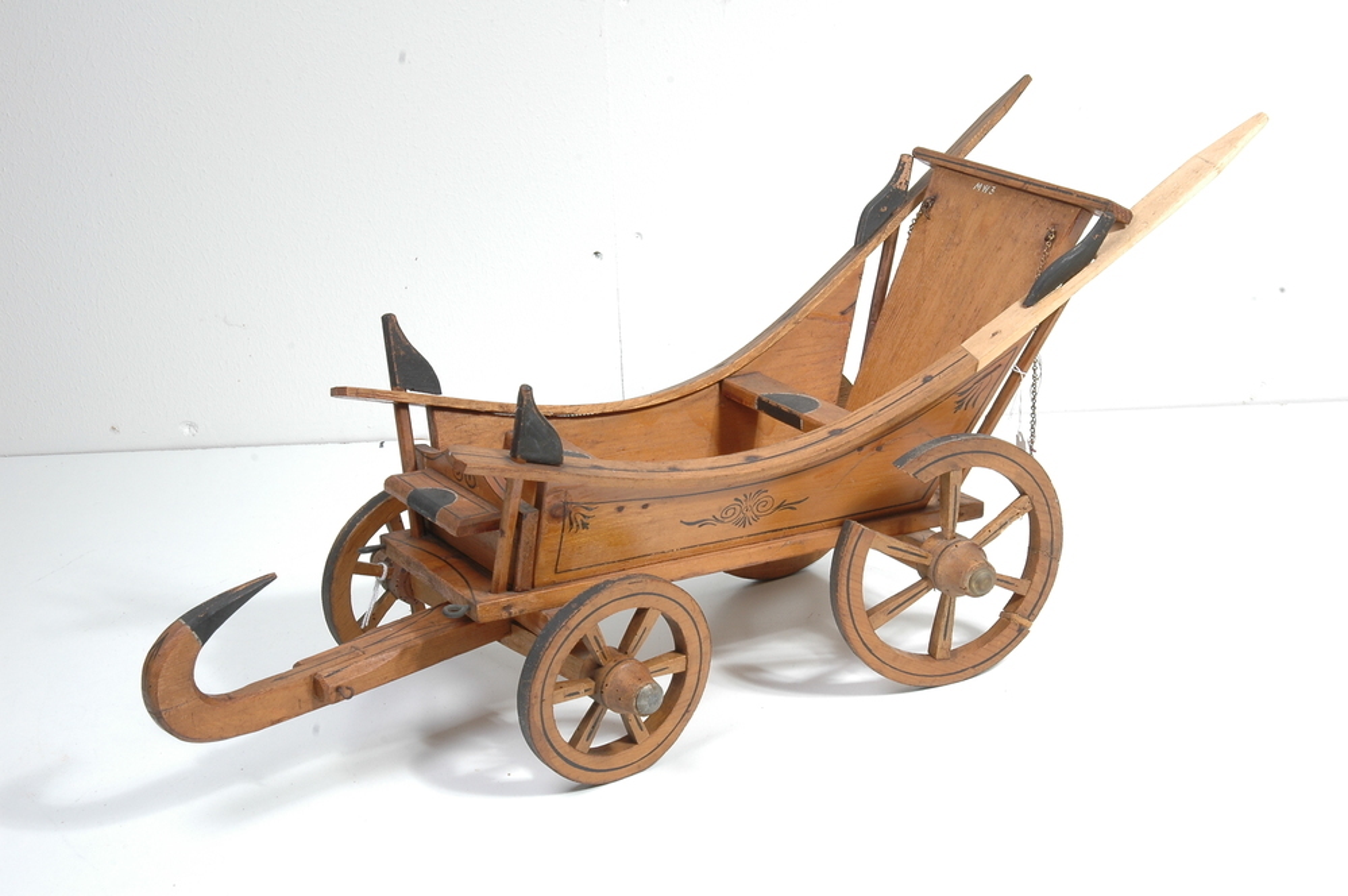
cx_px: 674
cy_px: 448
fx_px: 2357
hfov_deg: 31.9
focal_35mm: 63
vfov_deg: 21.5
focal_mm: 42
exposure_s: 1/30
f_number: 18
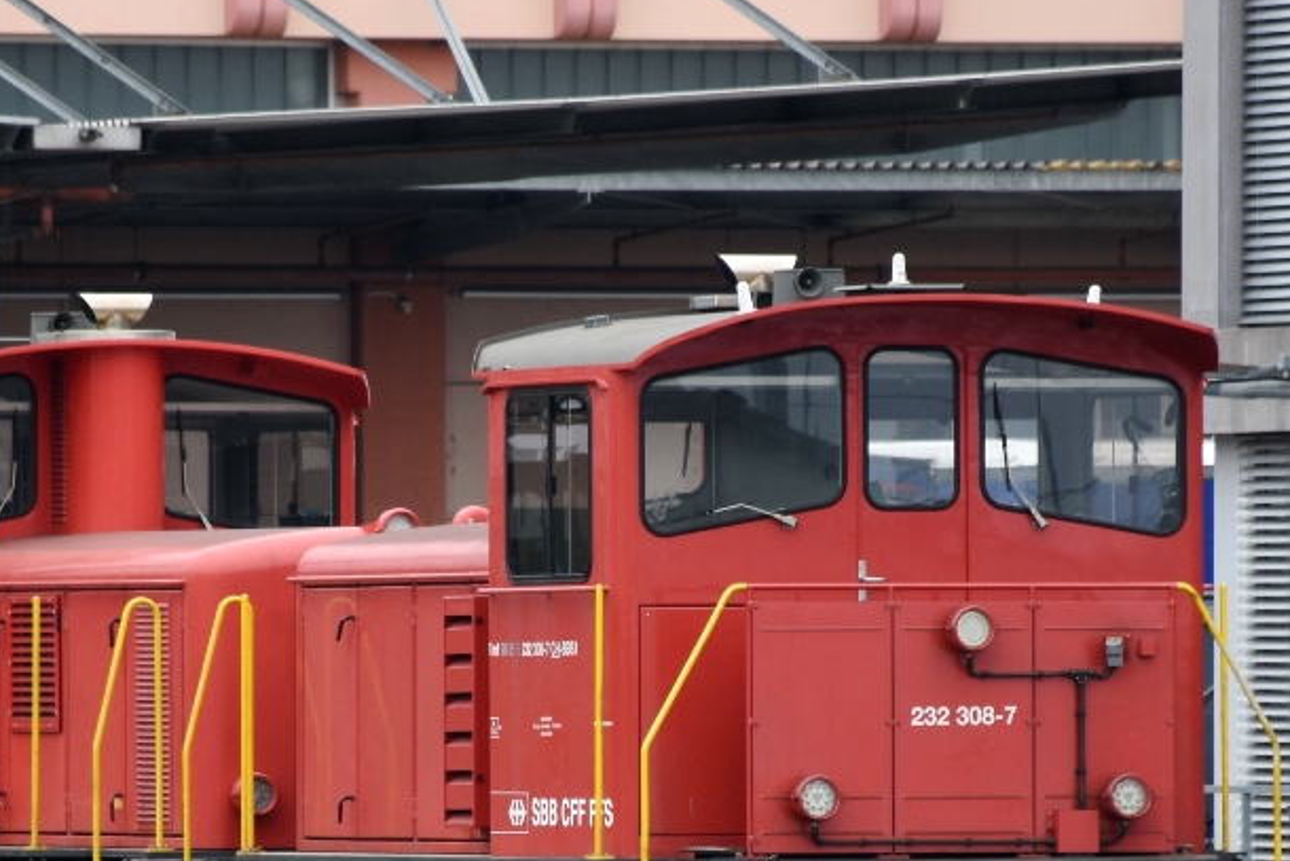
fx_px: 14802
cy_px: 531
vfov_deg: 3.3
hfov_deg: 5.0
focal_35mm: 413
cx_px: 402
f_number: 5.6
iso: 250
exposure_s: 1/80
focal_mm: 140
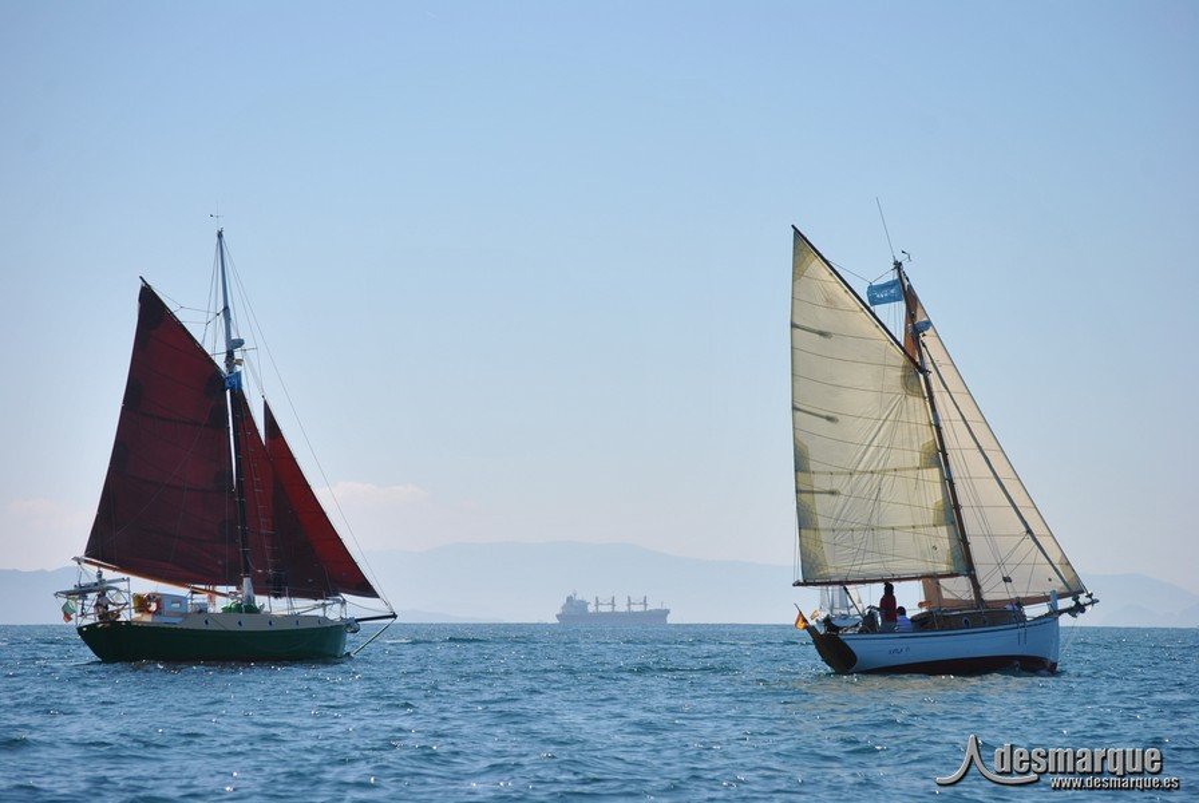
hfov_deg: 12.4
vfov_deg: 8.3
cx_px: 600
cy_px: 402
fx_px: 5503
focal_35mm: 165
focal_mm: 110
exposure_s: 1/640
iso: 100
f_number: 6.3
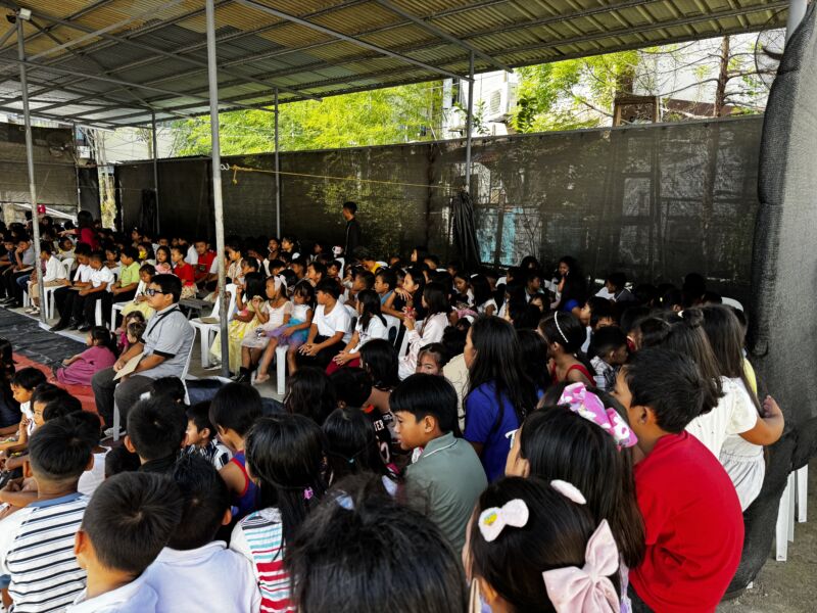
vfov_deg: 56.8
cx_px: 408
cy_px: 306
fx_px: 566
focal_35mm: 24
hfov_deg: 71.6
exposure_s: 1/217
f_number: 1.78
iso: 64
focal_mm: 6.76
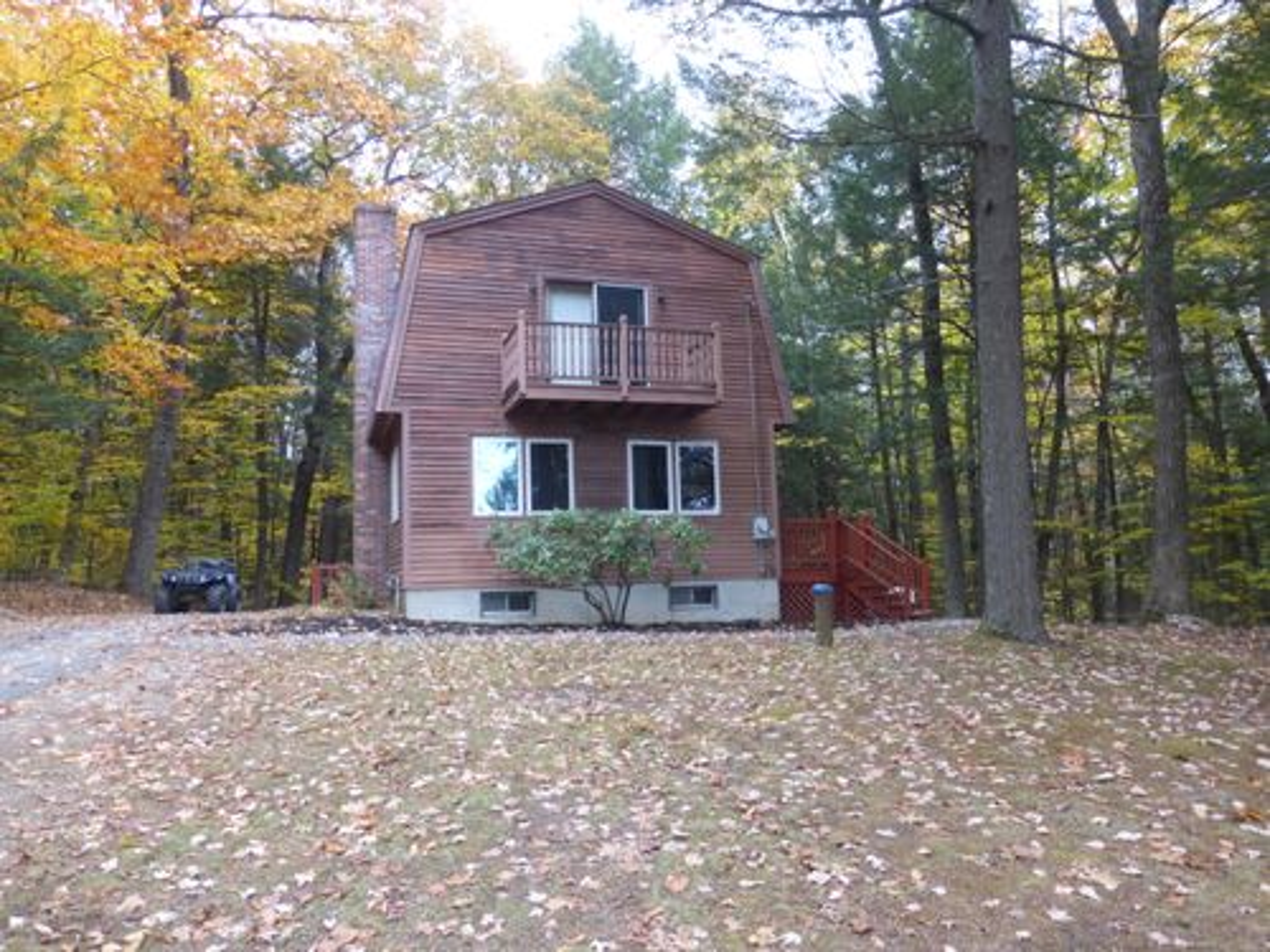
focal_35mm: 24
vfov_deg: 56.8
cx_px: 635
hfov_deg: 71.6
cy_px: 476
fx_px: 881
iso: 160
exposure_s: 1/60
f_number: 3.3
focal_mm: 4.3
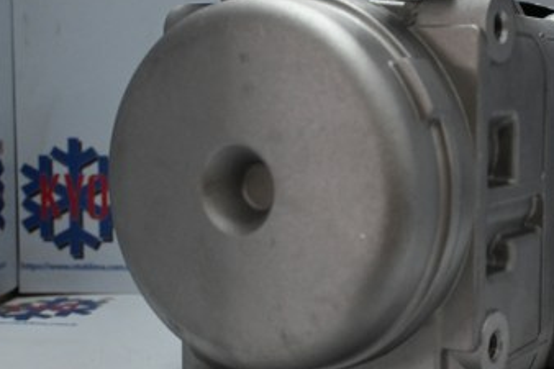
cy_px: 175
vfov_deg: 21.2
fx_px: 984
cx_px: 361
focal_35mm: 64
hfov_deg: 31.2
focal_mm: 24
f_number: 4.2
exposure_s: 1/125
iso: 2200
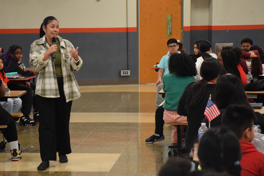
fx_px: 726
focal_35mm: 99
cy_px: 88
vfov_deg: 13.8
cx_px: 132
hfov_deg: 20.6
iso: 3200
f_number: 5
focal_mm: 66
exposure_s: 1/125
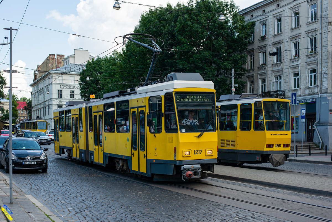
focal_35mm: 50
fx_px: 461
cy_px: 111
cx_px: 166
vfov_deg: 27.0
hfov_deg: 39.6
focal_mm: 50
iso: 250
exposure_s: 1/500
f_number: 5
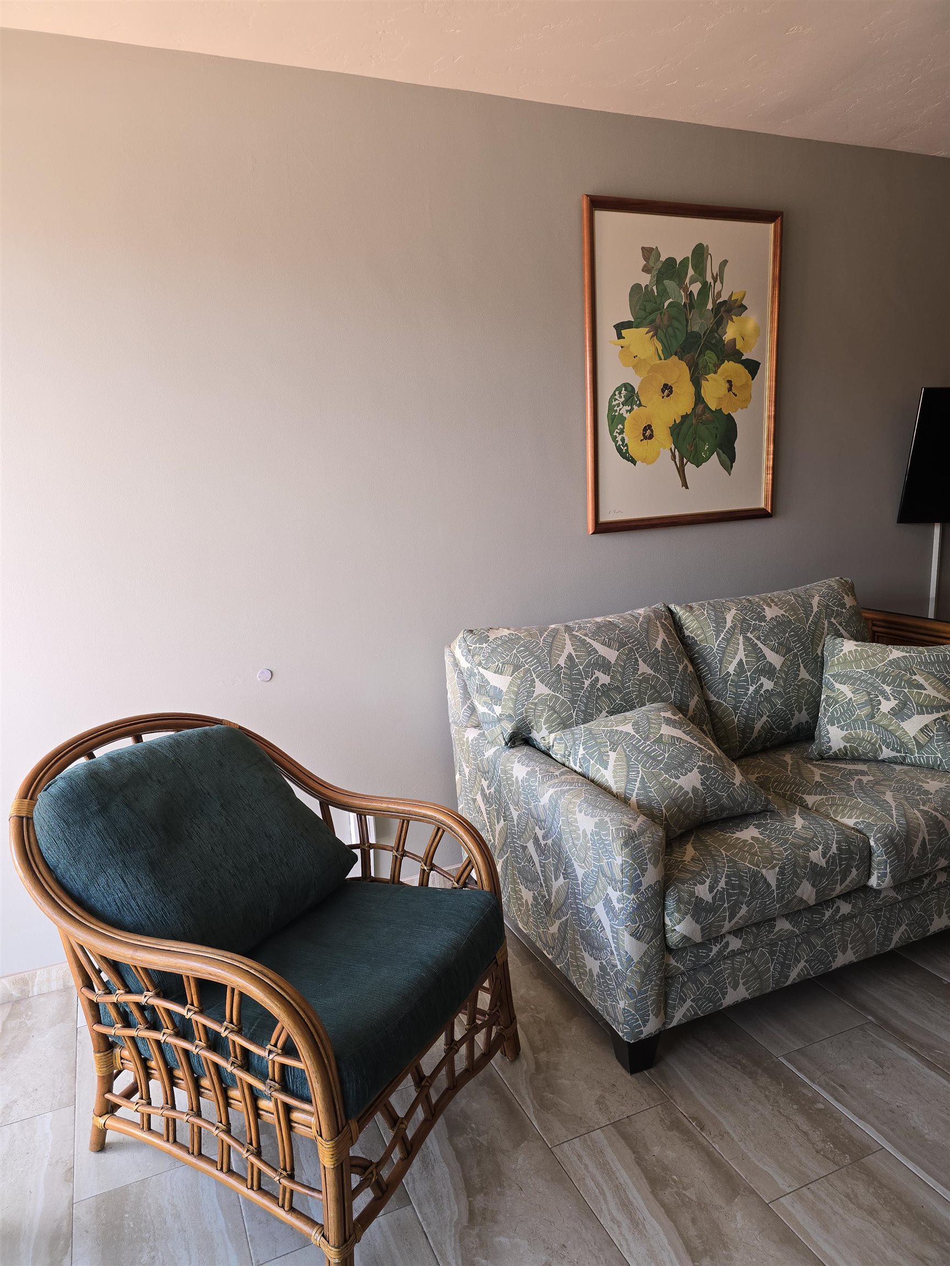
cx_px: 475
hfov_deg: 58.9
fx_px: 842
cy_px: 633
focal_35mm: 23
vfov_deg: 73.9
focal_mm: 6.3
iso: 40
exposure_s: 1/60
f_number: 1.7
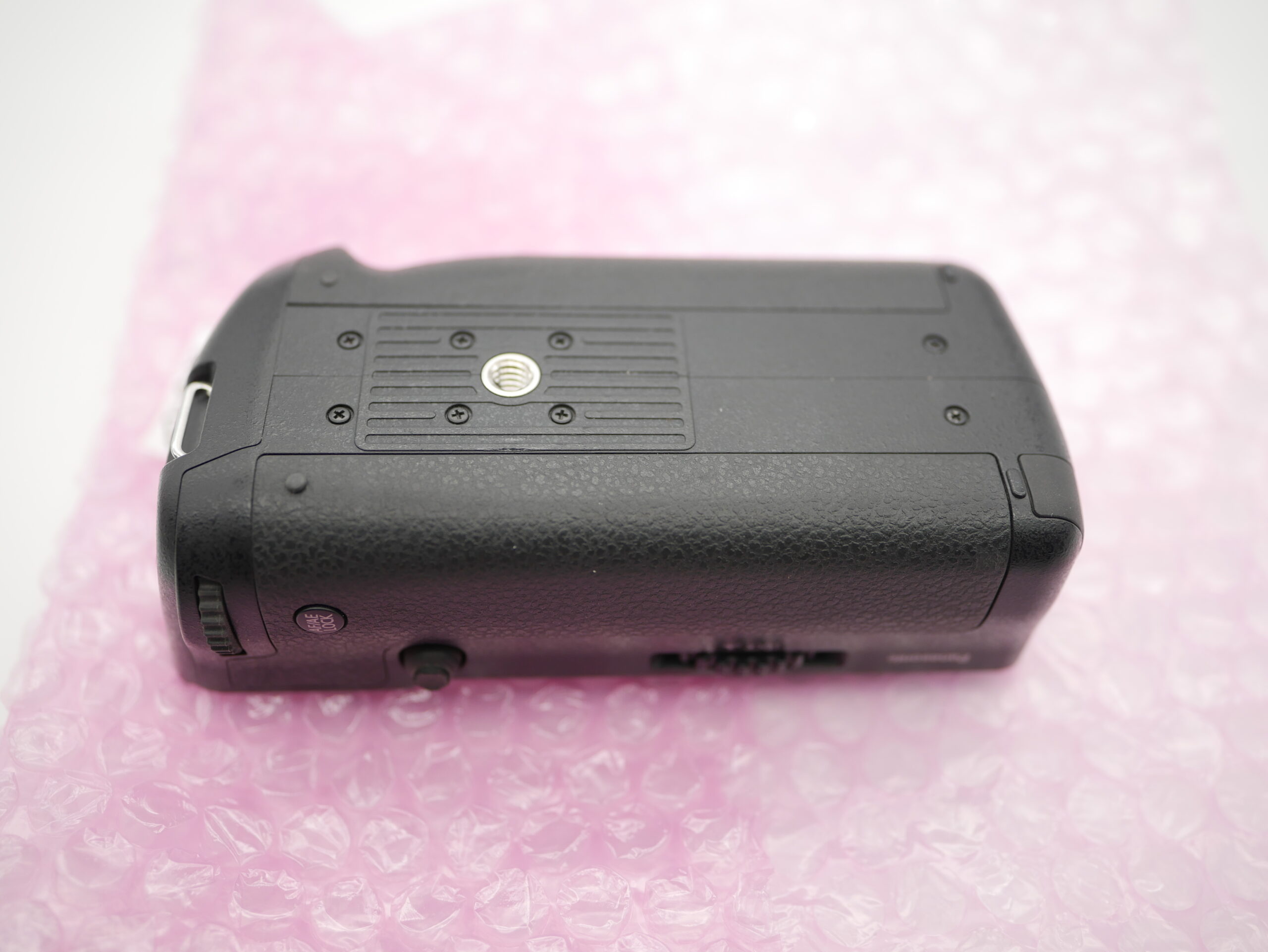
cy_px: 476
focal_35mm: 32
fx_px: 1173
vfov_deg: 44.2
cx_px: 634
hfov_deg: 56.8
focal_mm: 16
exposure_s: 1/640
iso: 200
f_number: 1.7
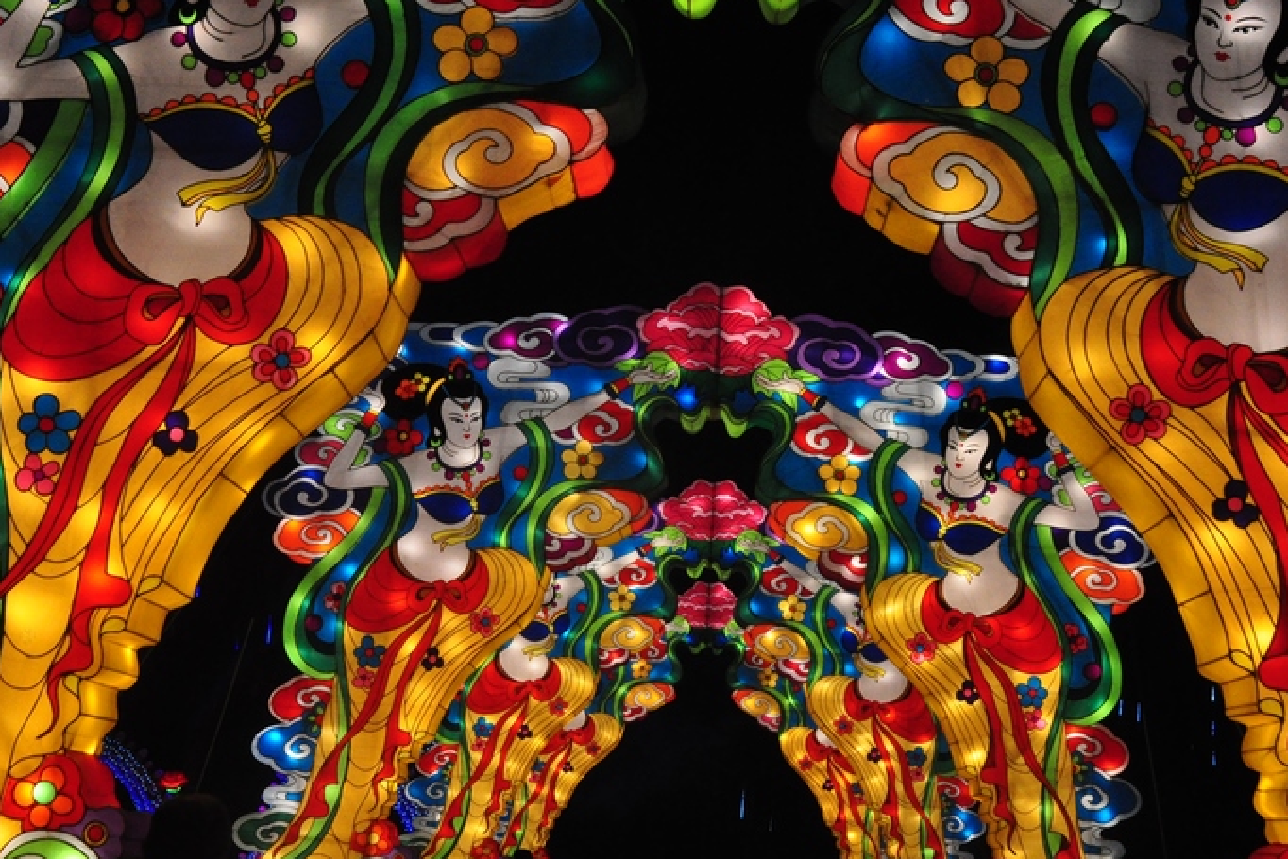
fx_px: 2174
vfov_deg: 22.3
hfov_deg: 33.0
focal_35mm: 61
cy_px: 525
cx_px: 619
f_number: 3.8
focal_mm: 27
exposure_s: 1/200
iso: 1600
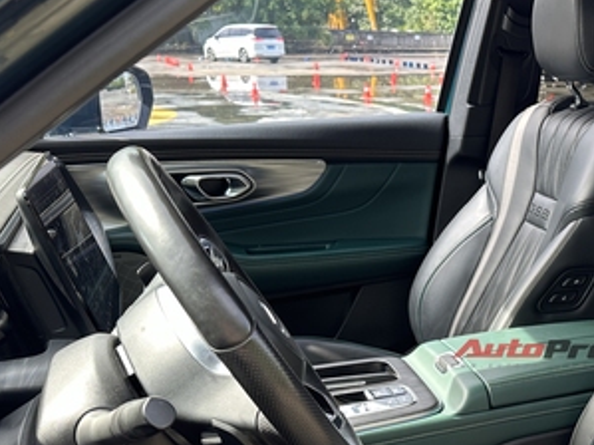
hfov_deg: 34.9
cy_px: 363
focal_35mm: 53
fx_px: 909
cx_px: 487
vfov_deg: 26.9
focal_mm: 6.86
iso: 64
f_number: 1.78
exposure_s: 1/158
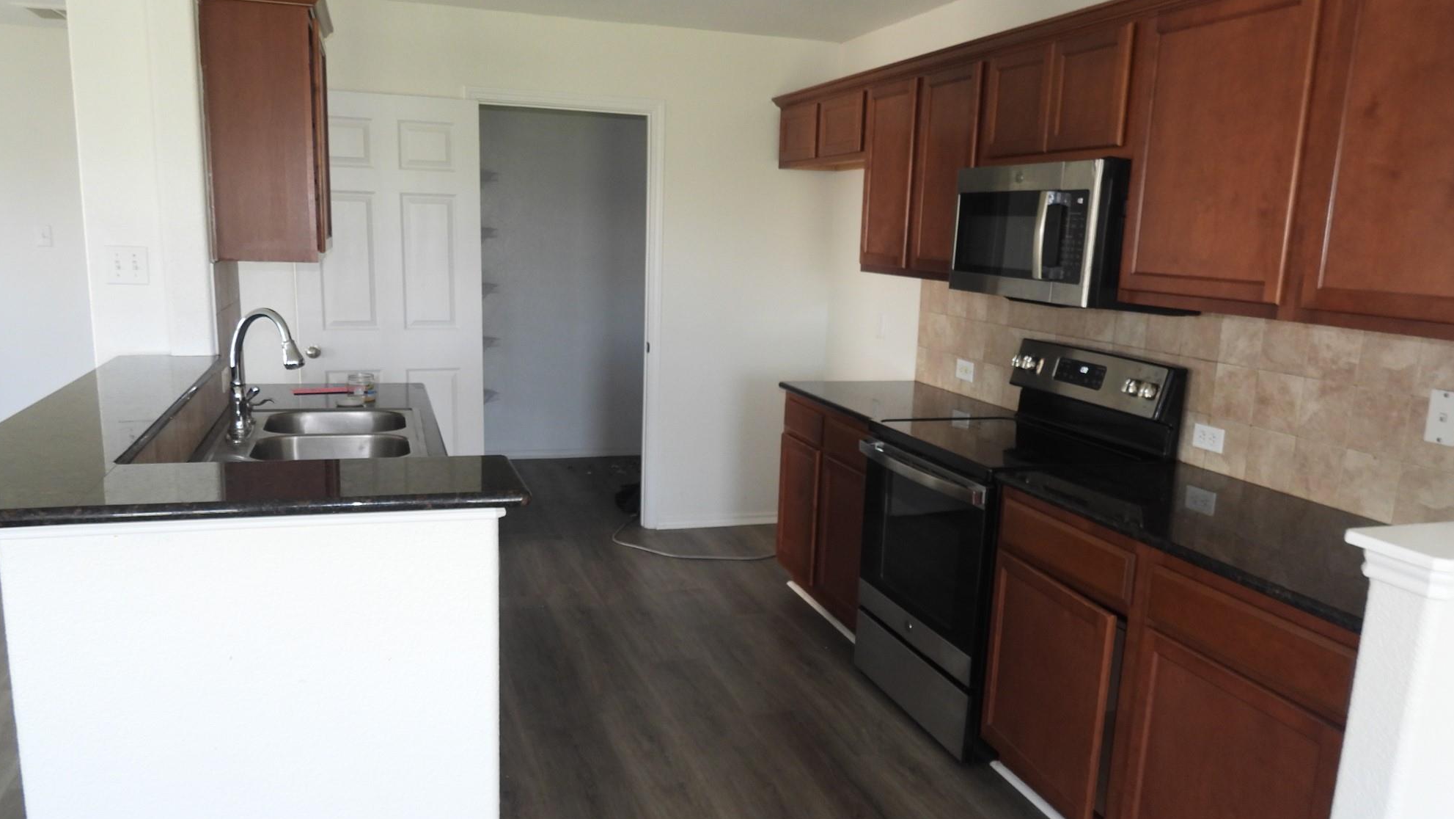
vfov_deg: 42.8
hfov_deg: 69.9
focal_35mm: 27
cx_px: 720
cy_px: 464
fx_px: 1041
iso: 200
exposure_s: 1/30
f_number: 2.8
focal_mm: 4.3
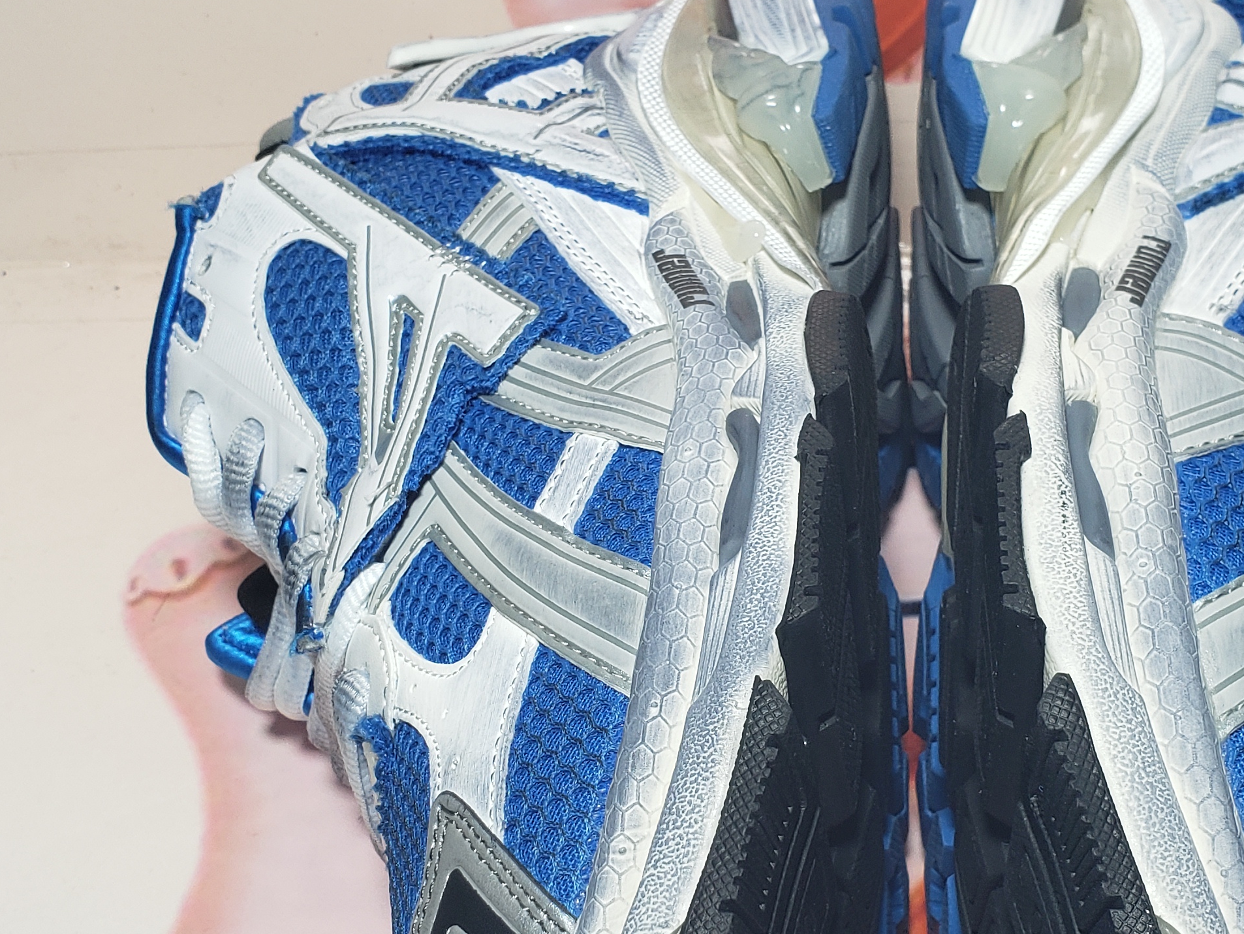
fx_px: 1977
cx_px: 698
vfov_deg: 26.4
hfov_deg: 34.9
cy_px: 613
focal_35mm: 55
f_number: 2.4
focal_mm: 4.3
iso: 50
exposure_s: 1/210
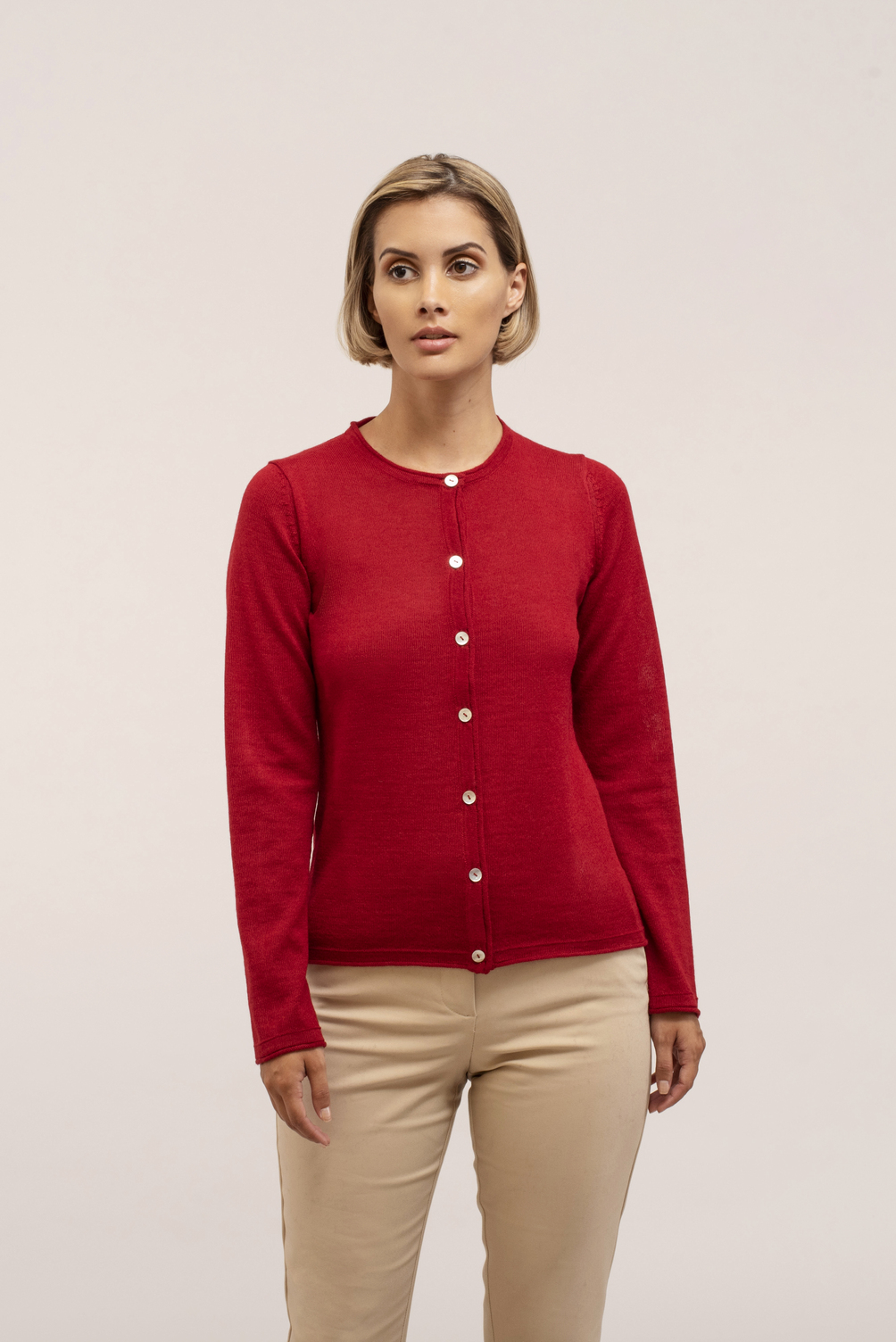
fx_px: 1865
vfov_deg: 39.6
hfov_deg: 27.0
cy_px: 671
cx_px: 448
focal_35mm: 50
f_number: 13
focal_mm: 50
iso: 200
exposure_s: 1/160
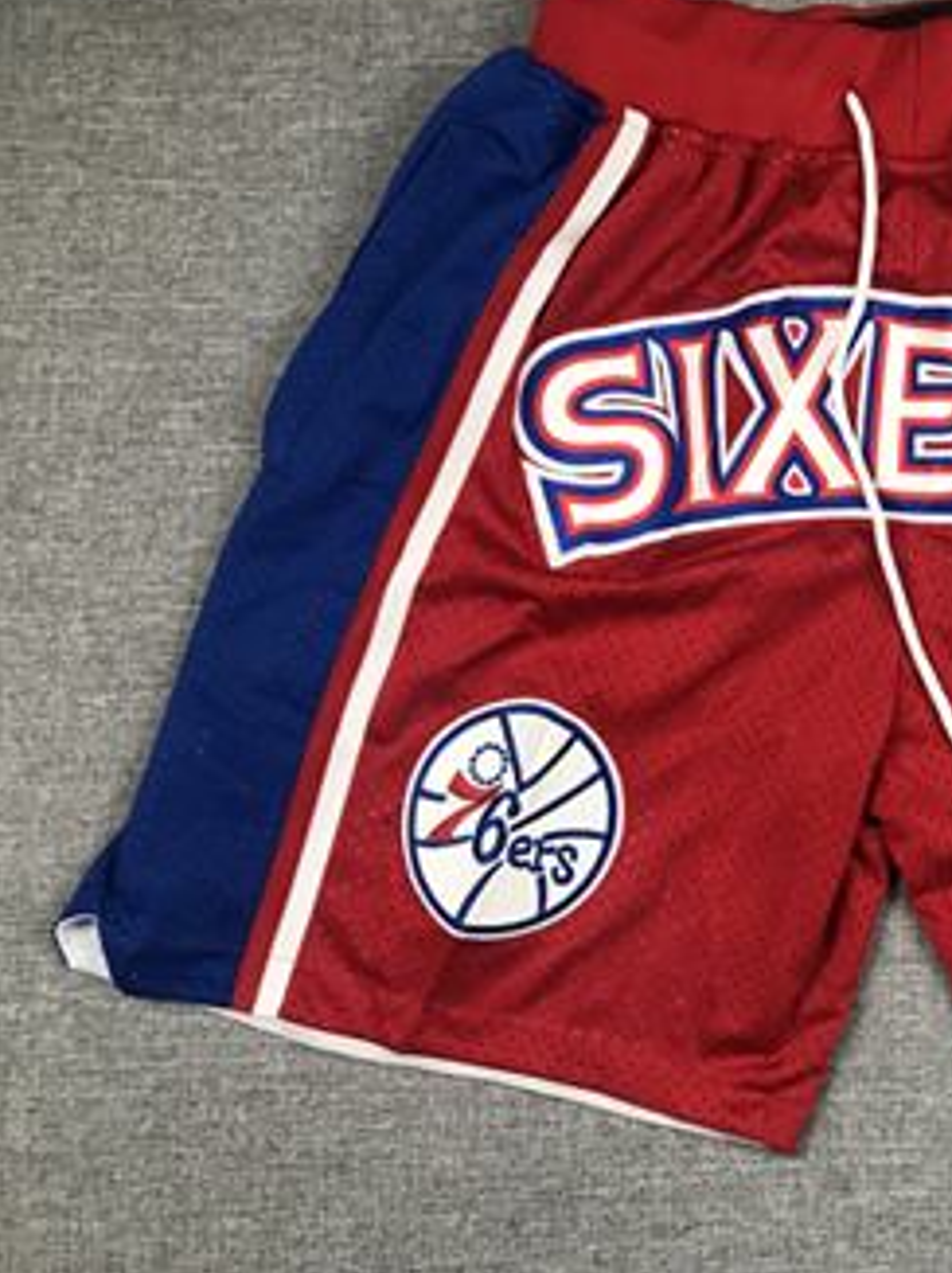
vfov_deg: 43.8
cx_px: 897
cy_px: 549
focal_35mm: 43
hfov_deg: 31.6
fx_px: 1579
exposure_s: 1/33
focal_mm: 3.99
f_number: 1.8
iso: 25
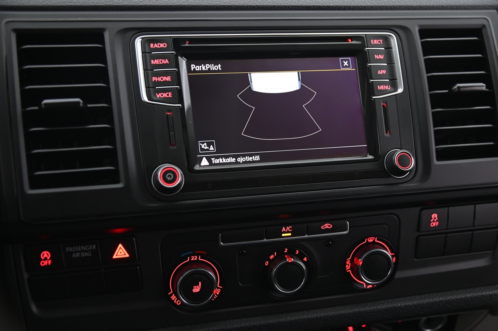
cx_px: 249
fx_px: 608
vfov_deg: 30.5
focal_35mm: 44
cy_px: 166
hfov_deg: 44.5
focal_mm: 44
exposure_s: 1/15
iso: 2000
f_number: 4
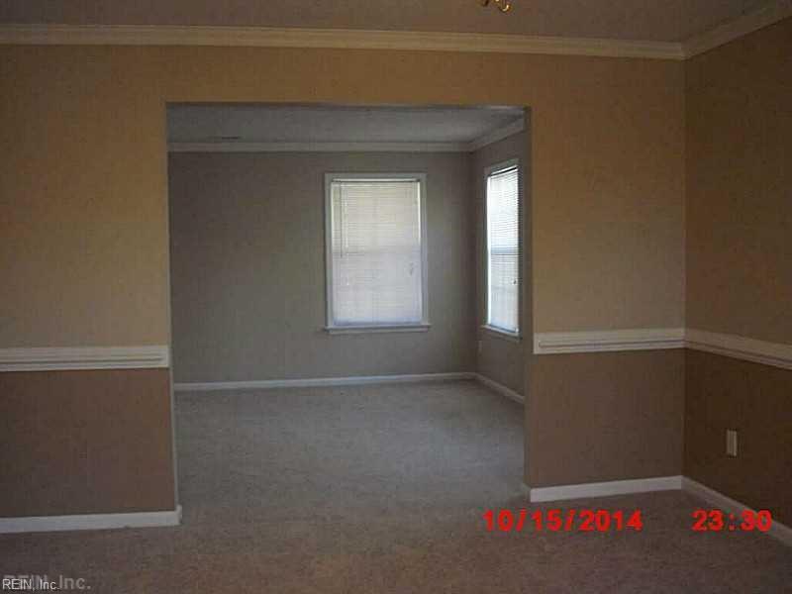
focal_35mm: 38
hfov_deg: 49.0
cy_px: 297
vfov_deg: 37.7
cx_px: 396
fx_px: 869
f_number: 2.8
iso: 400
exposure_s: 1/60
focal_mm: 6.2
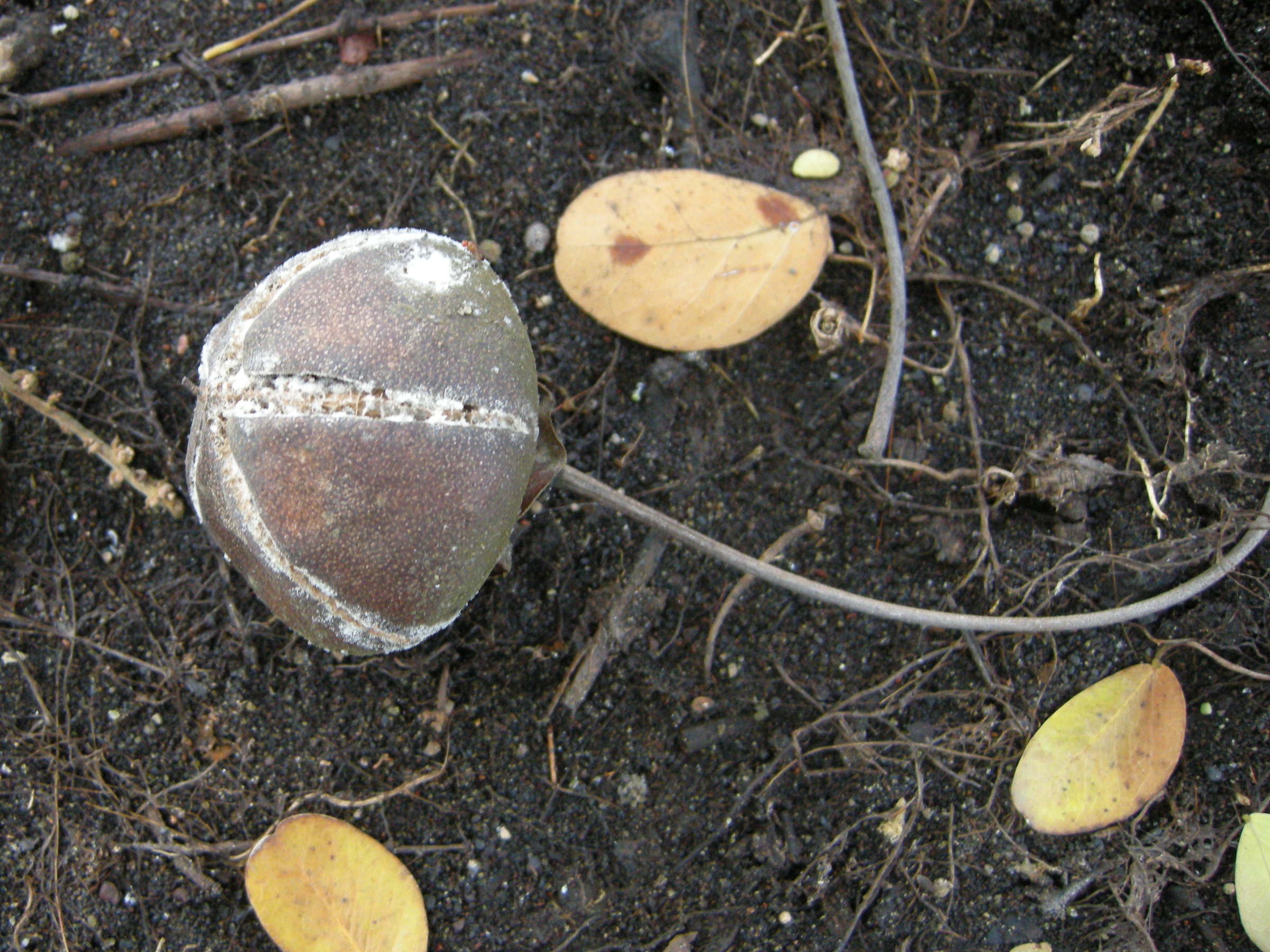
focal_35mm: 35
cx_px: 635
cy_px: 476
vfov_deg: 40.7
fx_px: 1284
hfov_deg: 52.6
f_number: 2.7
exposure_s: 1/51
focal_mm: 7.5
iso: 225
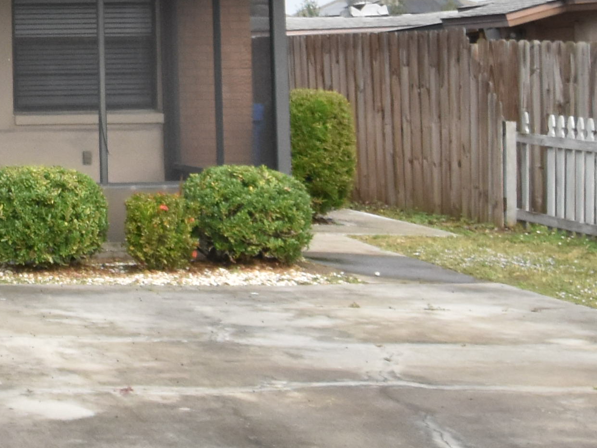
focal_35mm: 104
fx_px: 1799
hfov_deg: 17.3
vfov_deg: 13.8
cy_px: -79
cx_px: -257
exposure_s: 1/4000
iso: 800
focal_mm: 15
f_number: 4
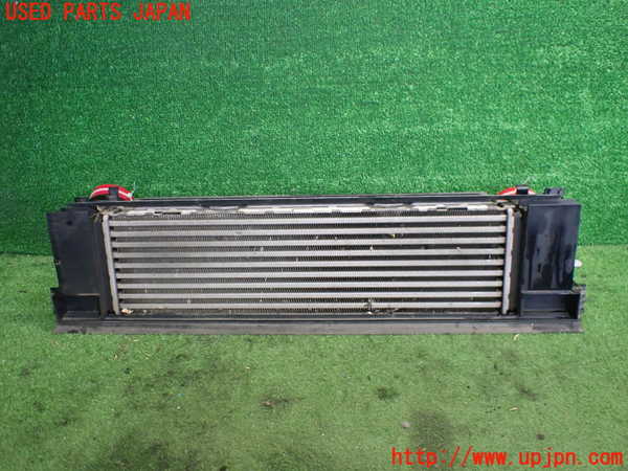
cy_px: 236
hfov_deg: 60.0
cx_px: 314
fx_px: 544
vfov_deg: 46.8
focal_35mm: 30
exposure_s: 1/60
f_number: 2.3
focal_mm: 5.4
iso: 800
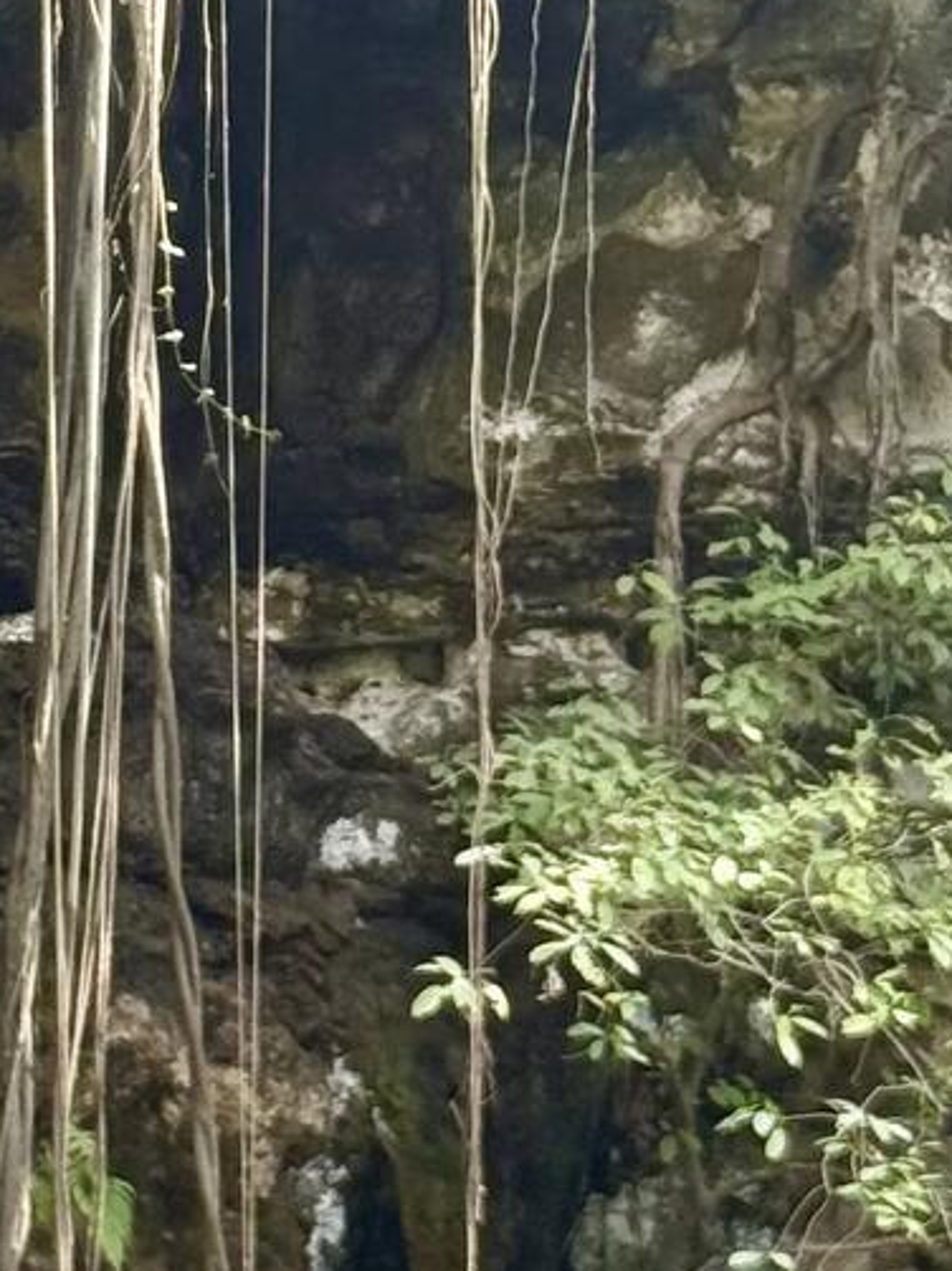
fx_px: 7193
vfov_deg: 10.1
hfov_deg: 7.6
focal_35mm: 196
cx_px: 157
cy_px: 496
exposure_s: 1/242
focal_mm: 6.76
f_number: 1.78
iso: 100
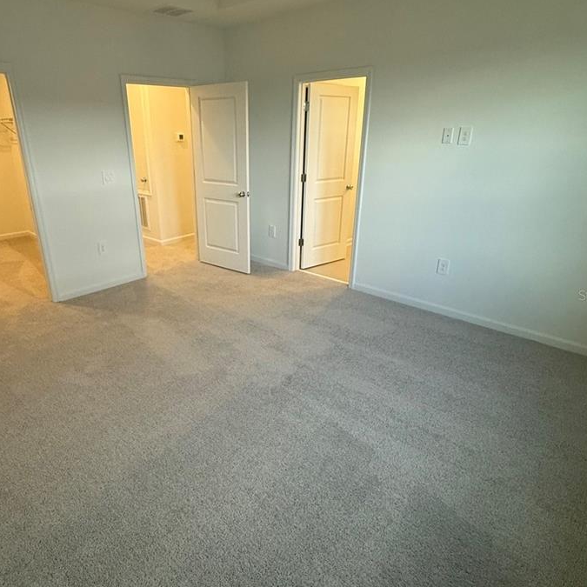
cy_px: 295
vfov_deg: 69.6
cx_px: 249
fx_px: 422
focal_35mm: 22
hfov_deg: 69.2
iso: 250
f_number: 2.2
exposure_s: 1/120
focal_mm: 2.22
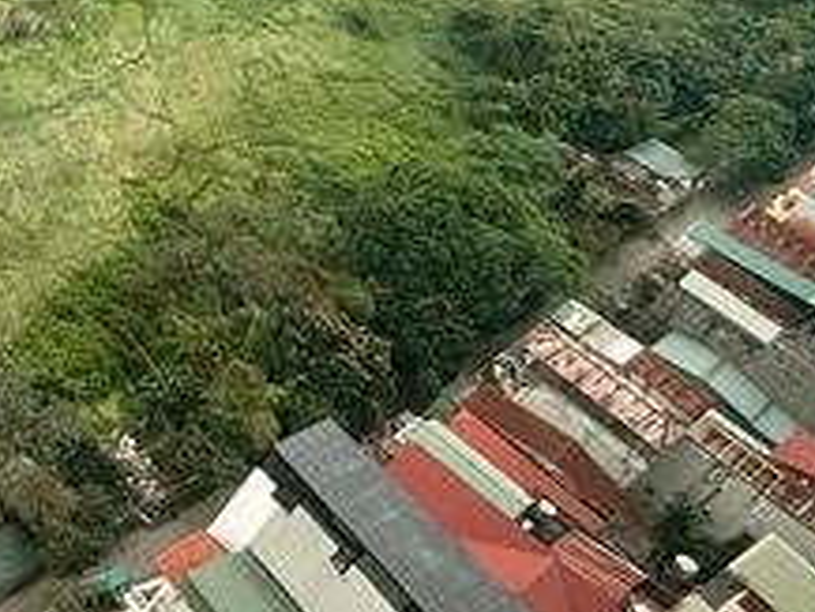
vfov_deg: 20.7
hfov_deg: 20.7
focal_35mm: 66
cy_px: -139
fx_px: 1555
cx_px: -638
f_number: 2.2
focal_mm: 2.22
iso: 40
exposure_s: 1/530
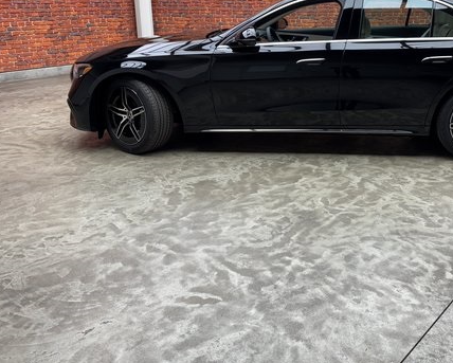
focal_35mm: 35
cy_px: 123
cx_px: 314
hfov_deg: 50.3
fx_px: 470
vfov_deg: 41.7
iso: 64
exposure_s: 1/120
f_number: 1.78
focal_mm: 6.76
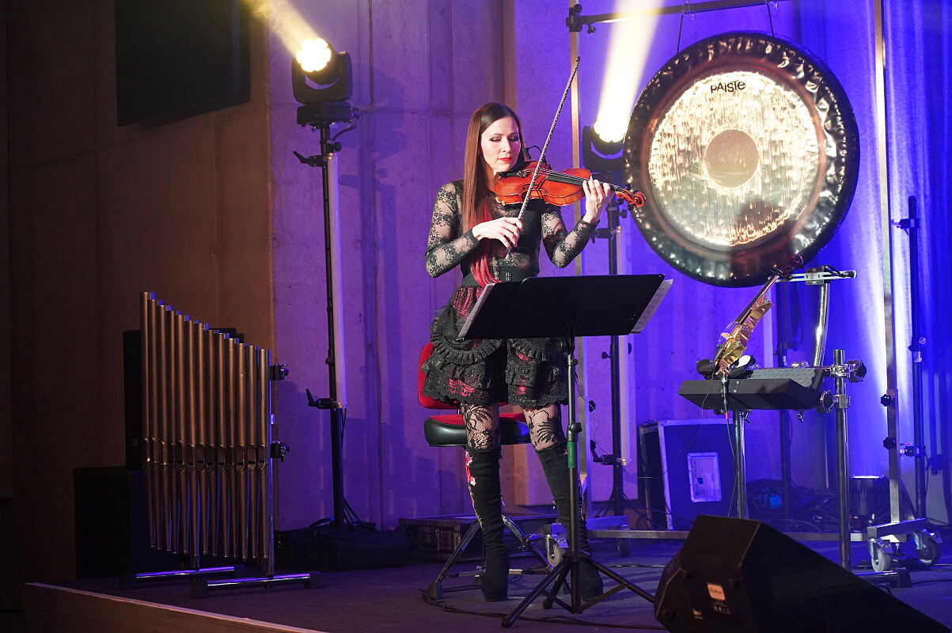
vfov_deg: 16.6
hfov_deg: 24.8
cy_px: 316
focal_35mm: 82
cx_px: 476
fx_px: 2167
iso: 6400
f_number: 4
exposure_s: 1/160
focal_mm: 82
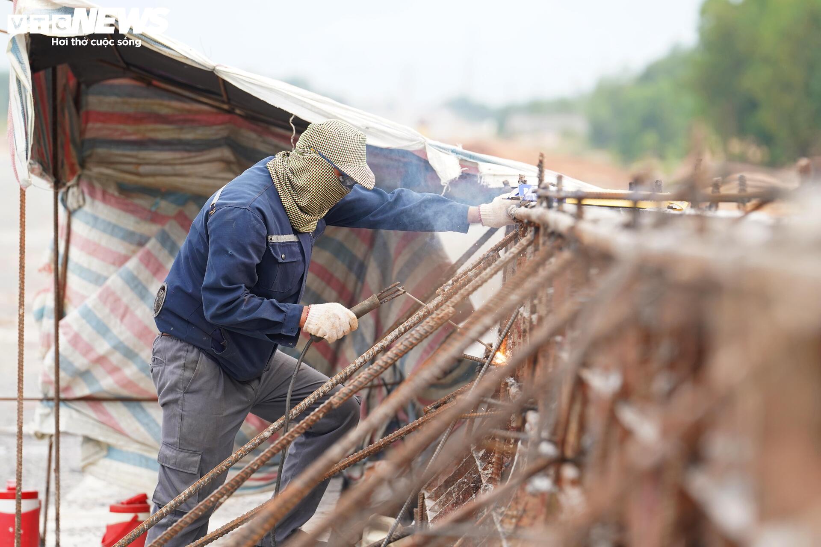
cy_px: 274
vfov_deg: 6.9
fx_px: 4561
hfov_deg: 10.3
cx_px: 410
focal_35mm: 200
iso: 800
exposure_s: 1/800
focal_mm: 200
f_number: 4
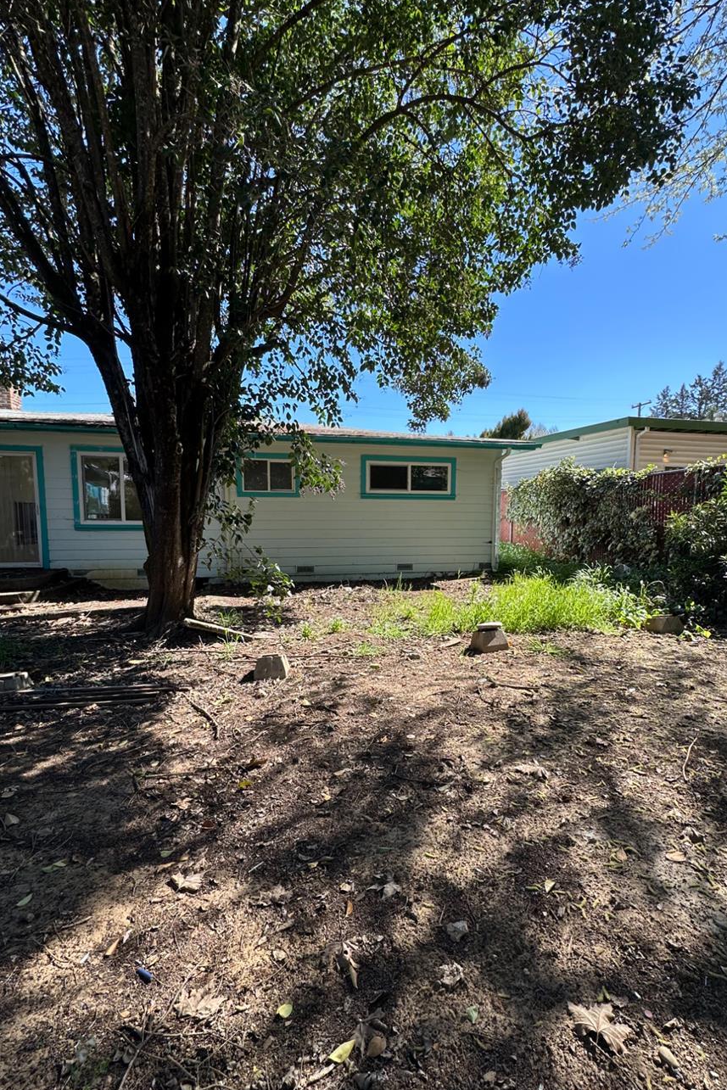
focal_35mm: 17
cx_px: 381
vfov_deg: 93.2
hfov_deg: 70.4
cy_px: 563
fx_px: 515
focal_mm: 2.22
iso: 40
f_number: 2.2
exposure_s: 1/496
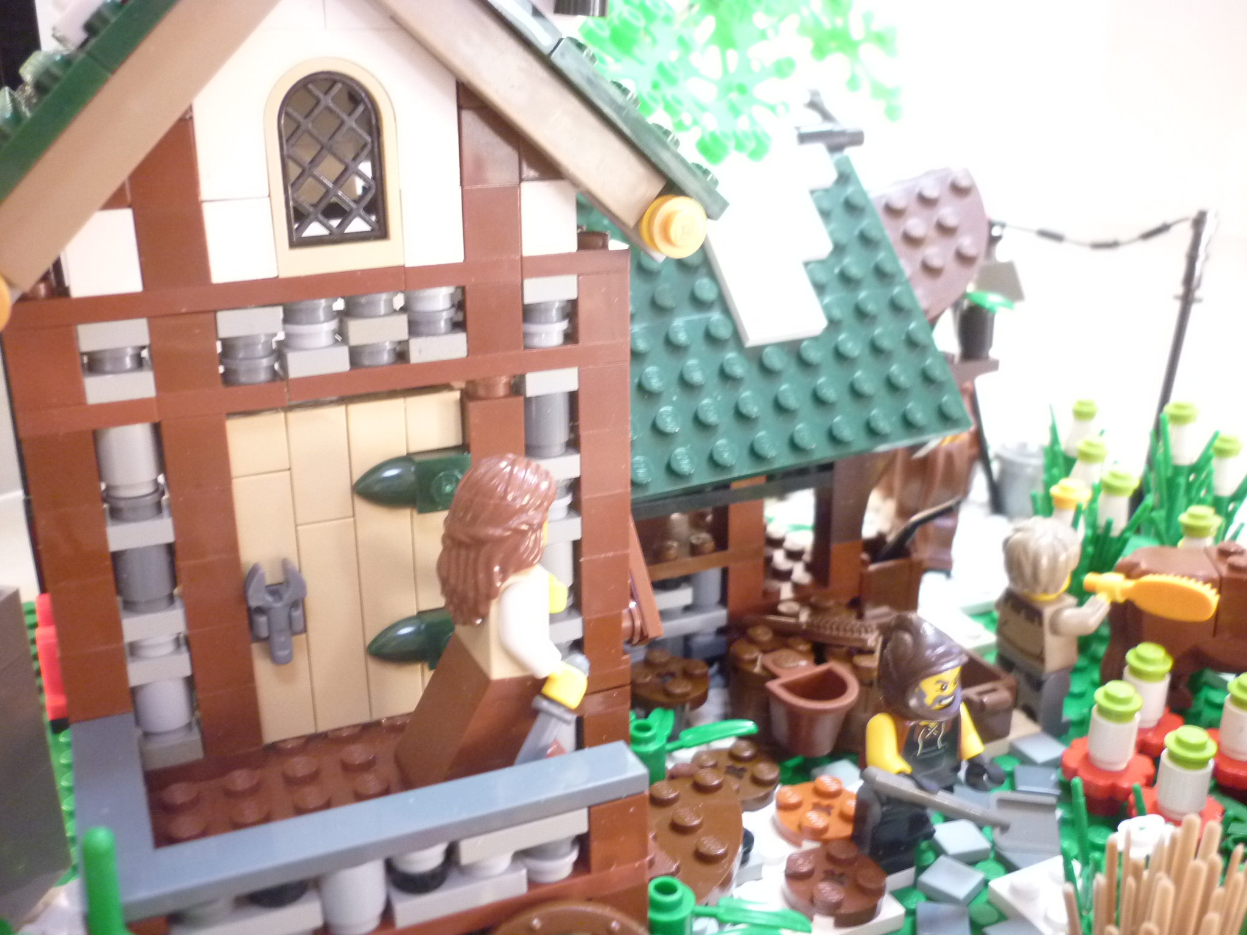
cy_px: 468
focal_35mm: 33
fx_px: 1189
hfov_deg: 55.4
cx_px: 624
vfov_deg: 42.9
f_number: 2.8
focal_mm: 5.5
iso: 400
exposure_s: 1/13
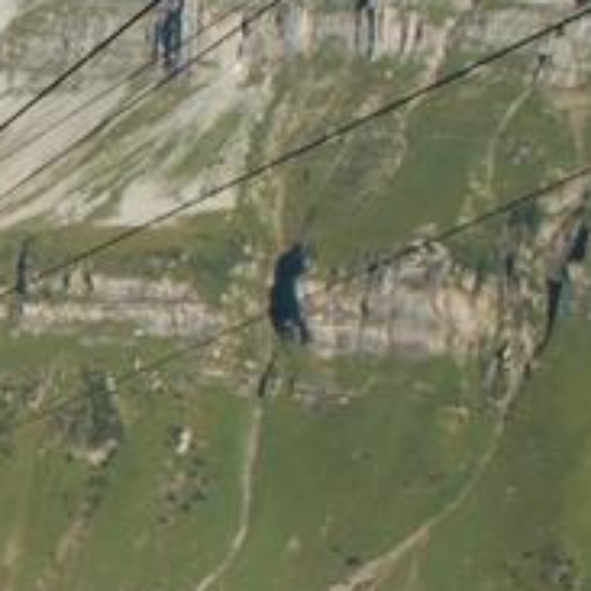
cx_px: -397
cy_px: 423
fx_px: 2086
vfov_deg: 16.1
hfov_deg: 14.6
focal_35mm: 108
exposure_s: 1/125
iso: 50
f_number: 8
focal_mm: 5.86
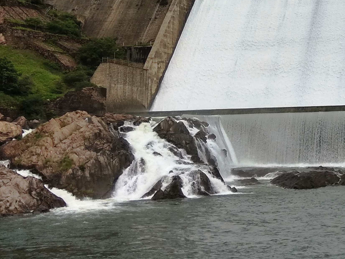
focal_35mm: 53
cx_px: 338
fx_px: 528
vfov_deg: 26.5
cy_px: 19
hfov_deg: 33.4
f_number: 2
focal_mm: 3.57
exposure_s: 1/922
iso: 100
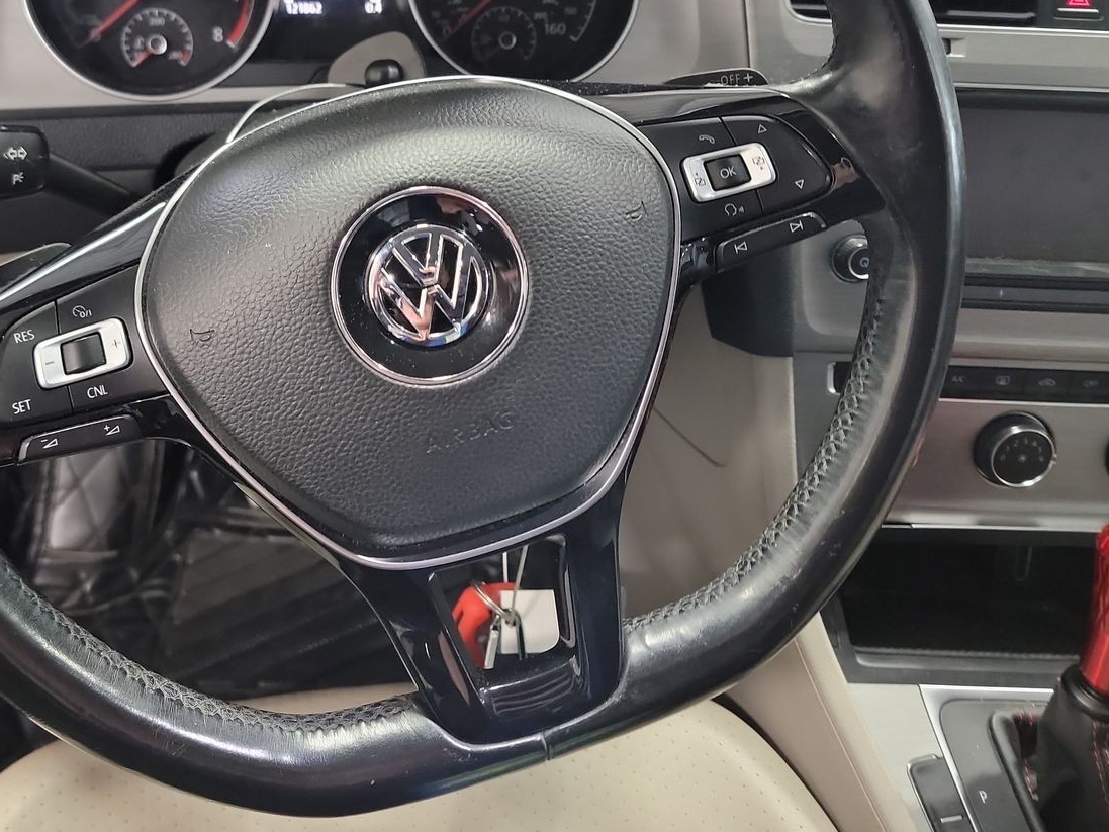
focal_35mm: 35
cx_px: 377
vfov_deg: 39.8
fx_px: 1121
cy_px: 232
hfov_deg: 51.7
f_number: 1.8
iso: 1031
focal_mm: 6.7
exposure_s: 1/14
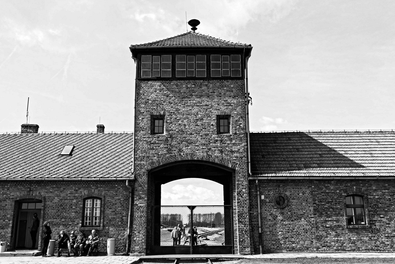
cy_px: 132
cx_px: 198
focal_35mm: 35
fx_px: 384
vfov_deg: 37.9
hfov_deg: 54.4
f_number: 8
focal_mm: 35
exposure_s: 1/250
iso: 100
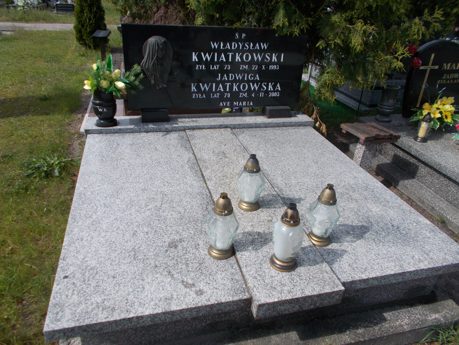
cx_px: 230
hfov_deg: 67.3
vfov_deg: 53.1
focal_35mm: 26
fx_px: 345
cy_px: 172
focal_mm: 4.6
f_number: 3.2
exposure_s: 1/1000
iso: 80
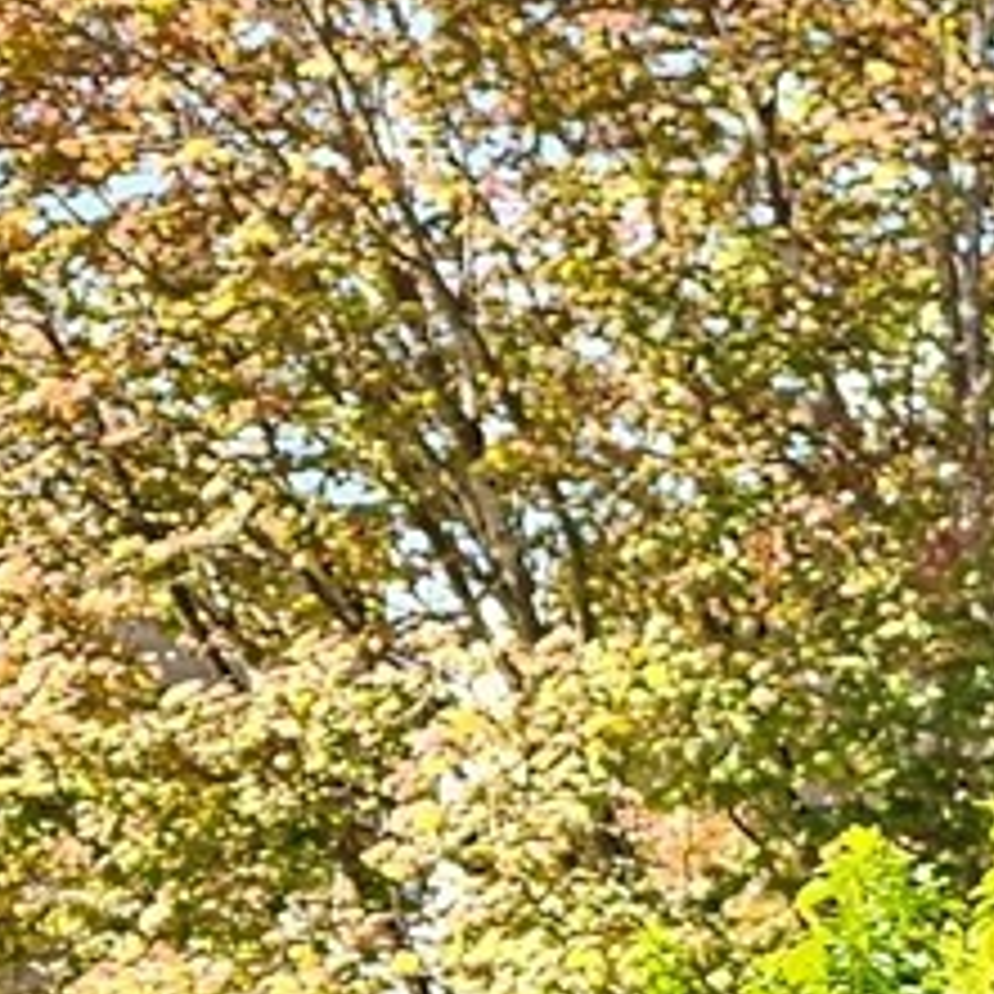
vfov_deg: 10.4
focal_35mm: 147
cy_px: 2339
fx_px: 4776
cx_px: 144
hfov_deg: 11.8
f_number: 1.7
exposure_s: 1/180
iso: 32
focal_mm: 6.3
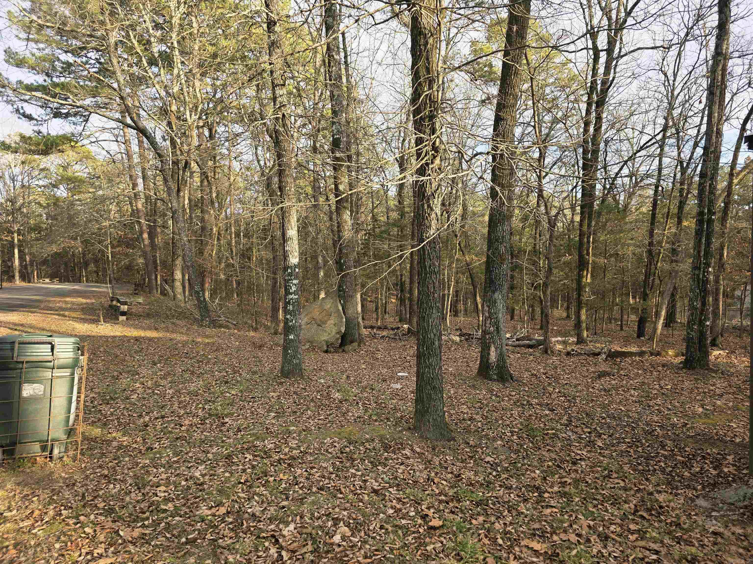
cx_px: 376
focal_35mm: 23
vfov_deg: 58.9
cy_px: 282
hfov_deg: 73.9
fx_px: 500
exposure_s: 1/370
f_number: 1.7
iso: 32
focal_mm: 6.3
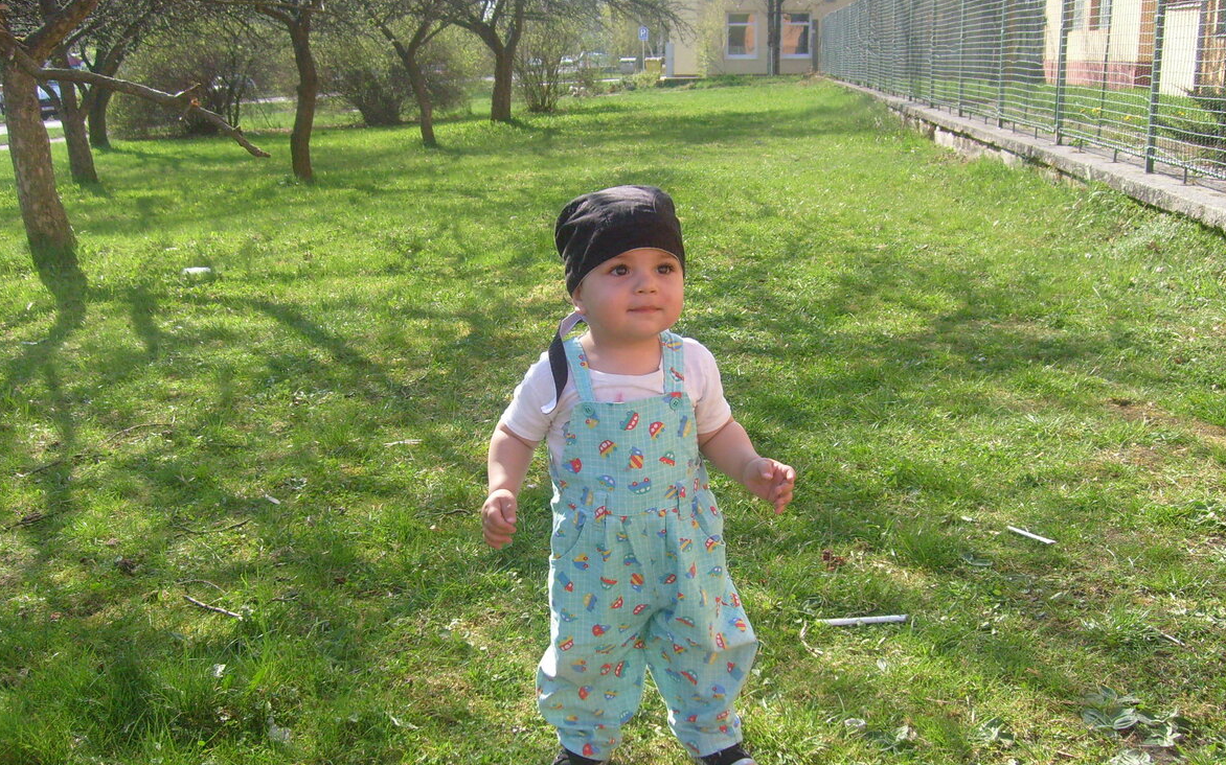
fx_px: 1269
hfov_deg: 51.6
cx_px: 608
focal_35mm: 38
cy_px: 441
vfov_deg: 33.5
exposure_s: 1/750
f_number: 2.8
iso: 80
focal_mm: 5.8
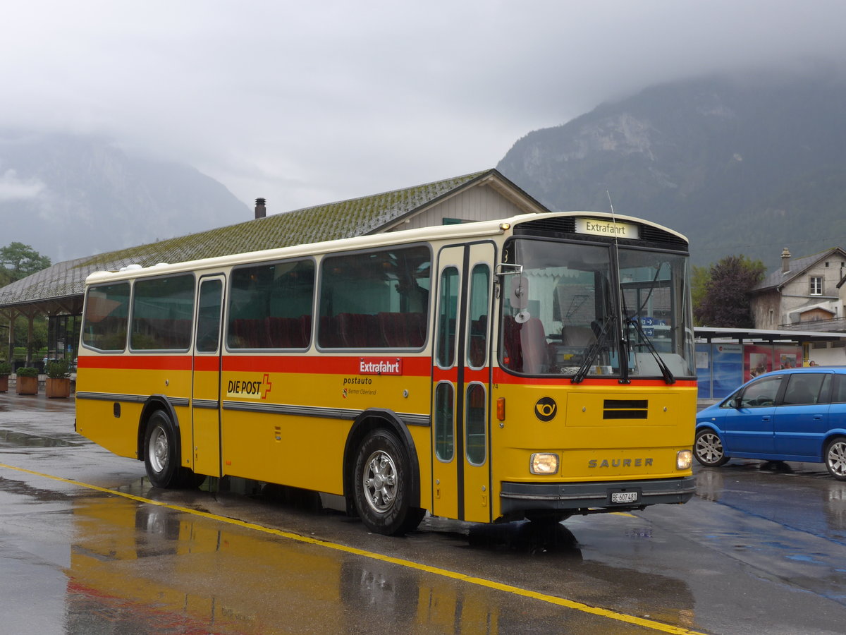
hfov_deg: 36.8
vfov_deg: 28.0
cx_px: 423
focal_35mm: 52
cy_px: 318
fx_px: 1271
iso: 80
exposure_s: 1/80
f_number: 3.3
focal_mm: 10.7
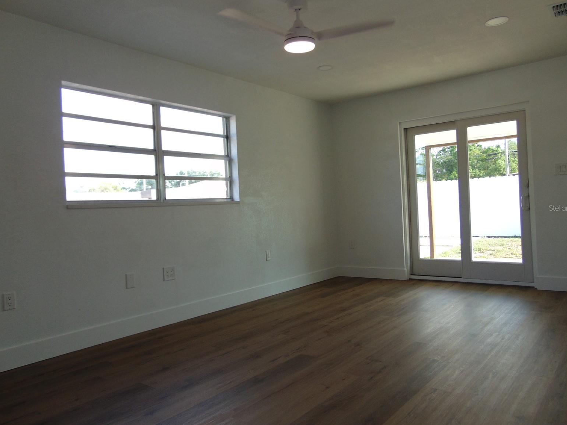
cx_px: 289
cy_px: 208
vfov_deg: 53.1
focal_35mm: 26
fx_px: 426
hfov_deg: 67.3
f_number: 3
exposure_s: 1/100
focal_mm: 4.5
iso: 80
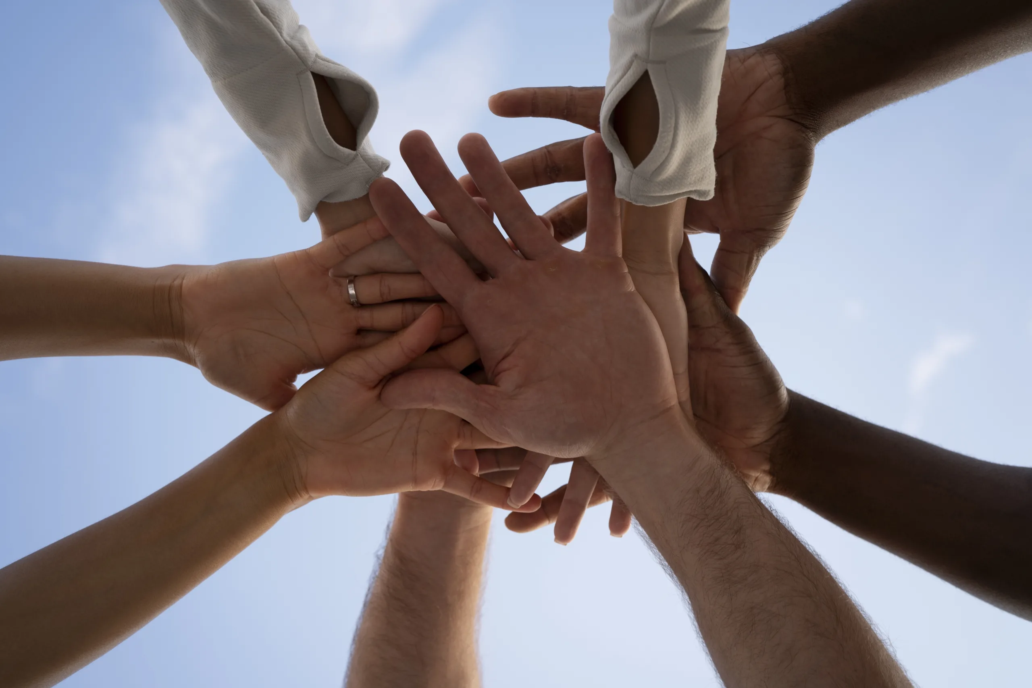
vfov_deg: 33.4
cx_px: 516
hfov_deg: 48.5
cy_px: 344
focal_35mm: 40
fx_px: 1147
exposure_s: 1/125
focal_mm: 40
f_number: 5
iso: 160
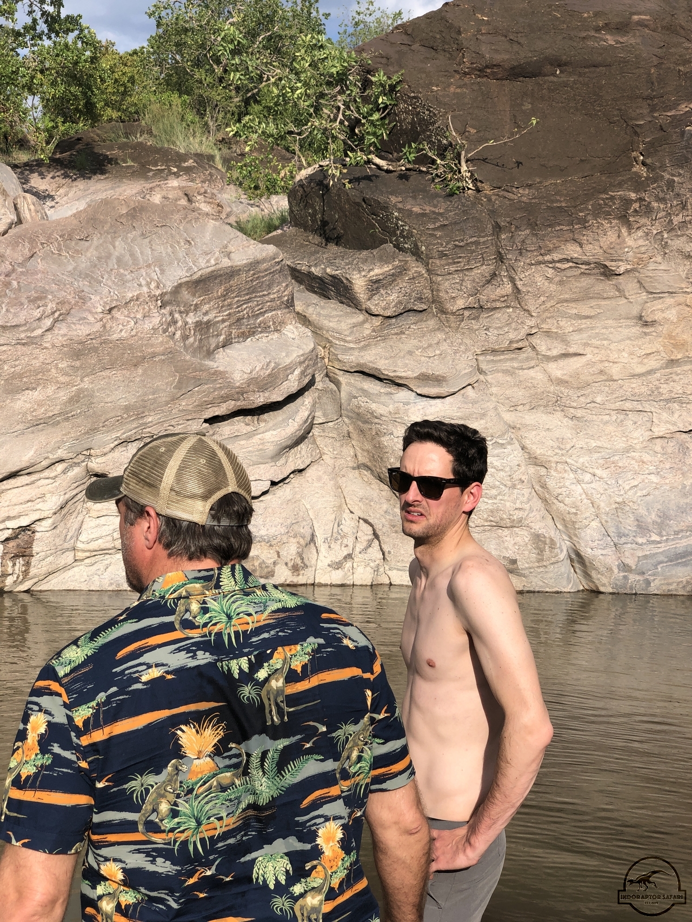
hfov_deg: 28.0
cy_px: 461
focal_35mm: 52
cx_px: 346
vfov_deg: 36.8
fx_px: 1386
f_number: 2.4
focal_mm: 6
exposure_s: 1/1130
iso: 16
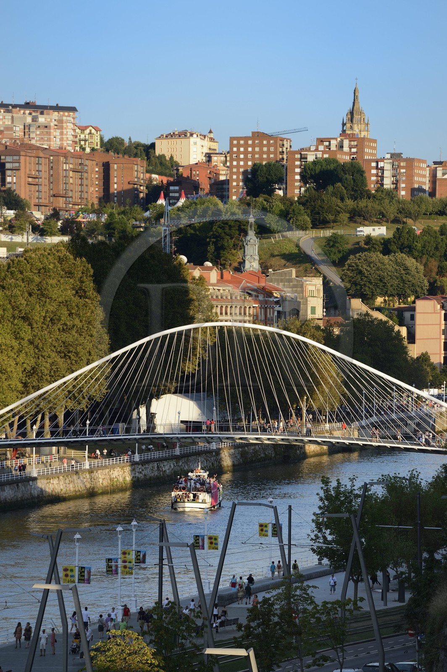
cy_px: 336
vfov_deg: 10.3
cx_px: 224
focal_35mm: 200
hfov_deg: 6.9
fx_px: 3731
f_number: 6.3
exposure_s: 1/200
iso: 100
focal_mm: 200
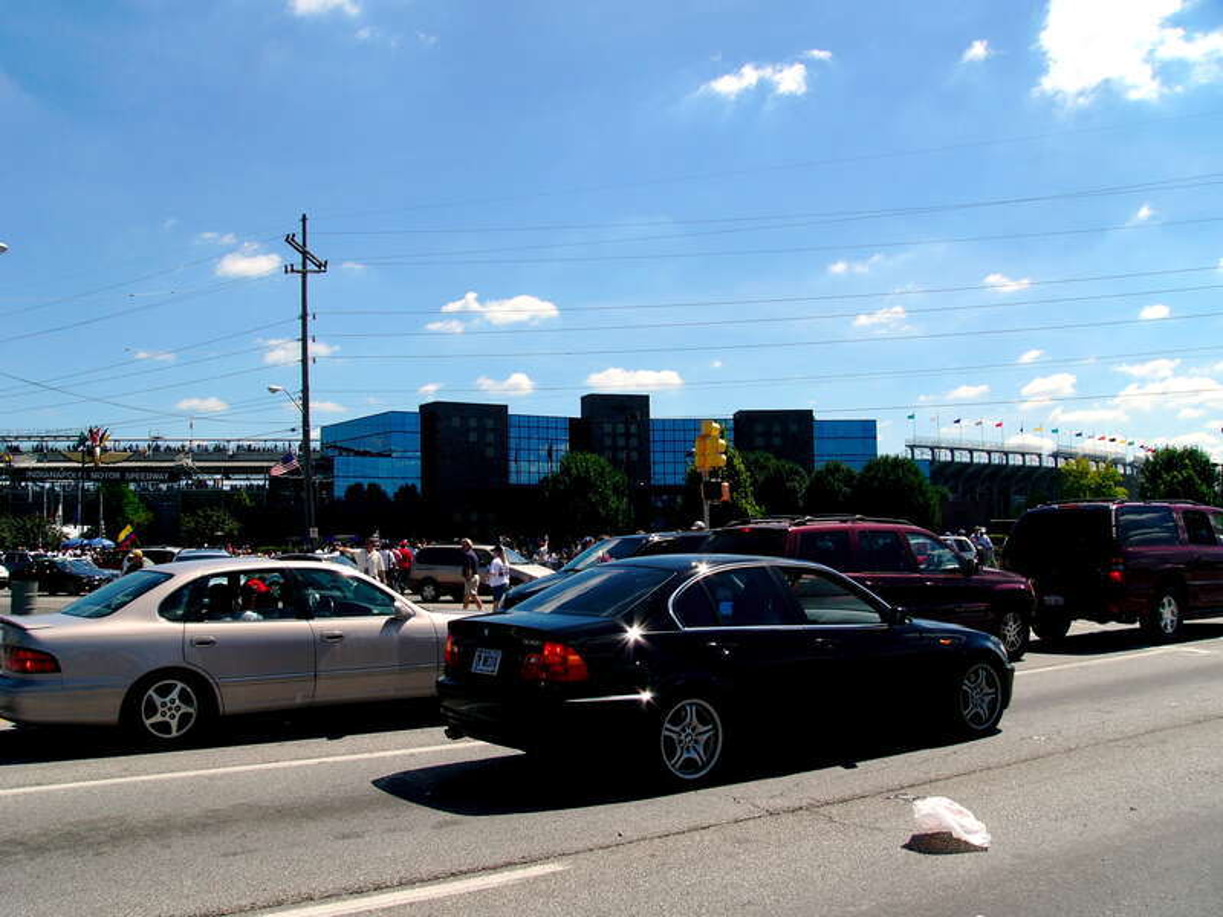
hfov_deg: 51.4
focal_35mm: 36
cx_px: 612
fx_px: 1272
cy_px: 458
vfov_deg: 39.7
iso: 50
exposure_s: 1/500
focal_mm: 6
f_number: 5.6
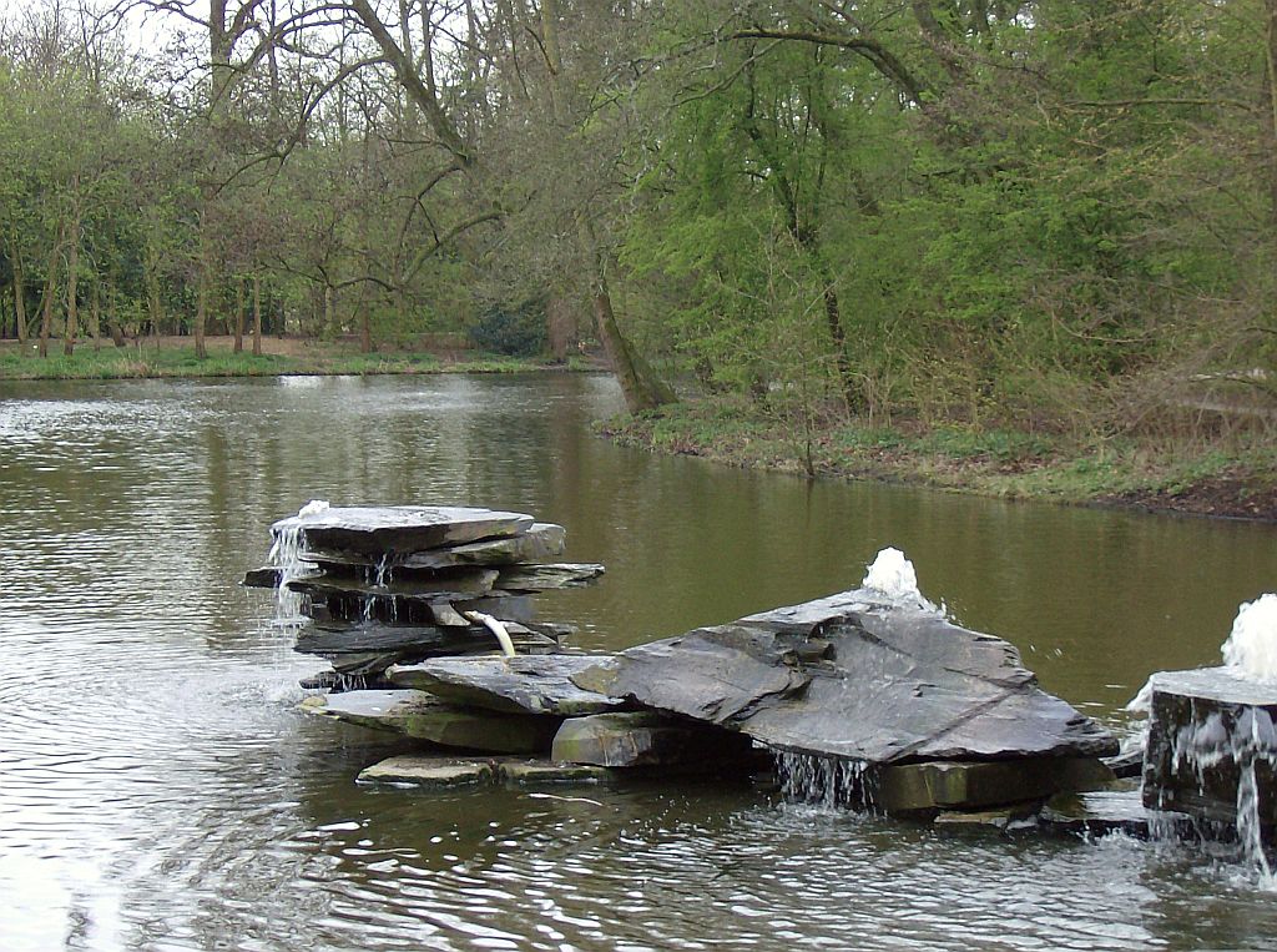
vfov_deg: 17.3
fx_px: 3128
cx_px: 638
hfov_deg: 23.1
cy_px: 476
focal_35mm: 85
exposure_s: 1/109
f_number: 4.2
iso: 125
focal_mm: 14.1
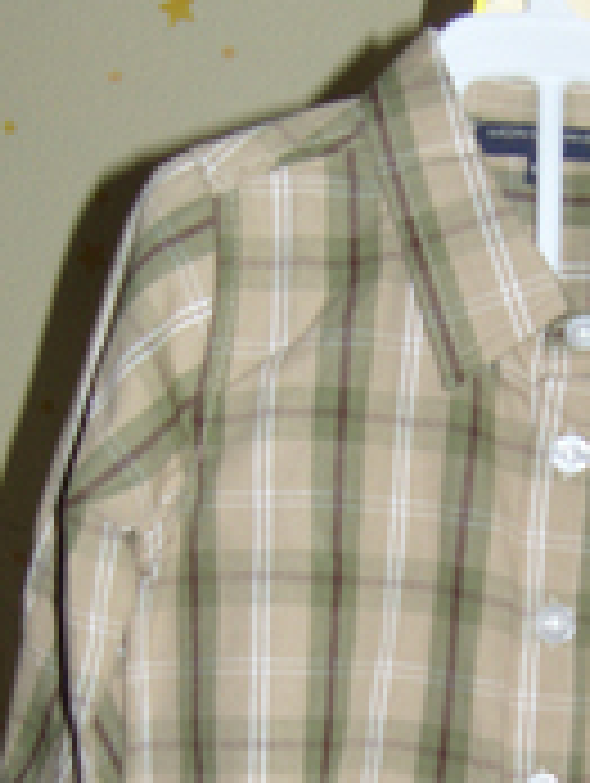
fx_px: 1995
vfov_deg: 21.7
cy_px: 698
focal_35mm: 88
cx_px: 513
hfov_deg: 16.6
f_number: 2.8
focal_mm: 7.3
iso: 80
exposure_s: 1/40
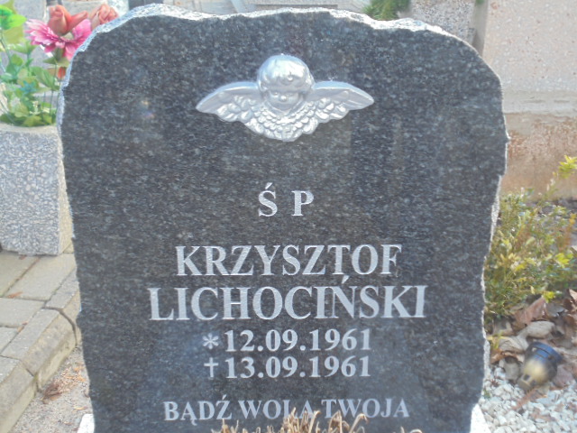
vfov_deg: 33.6
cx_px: 288
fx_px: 717
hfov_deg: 43.9
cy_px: 216
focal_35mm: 43
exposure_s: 1/30
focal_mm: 7.8
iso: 160
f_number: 4.5
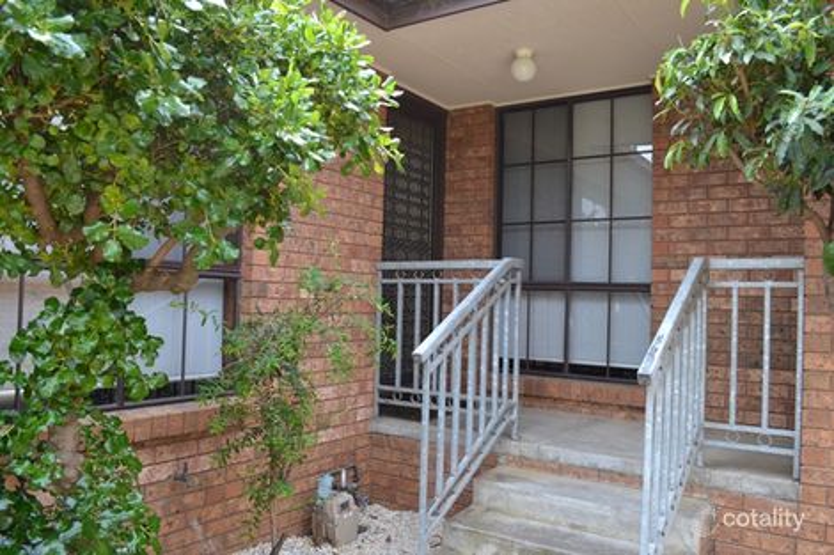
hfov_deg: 67.4
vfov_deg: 47.9
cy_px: 278
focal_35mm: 27
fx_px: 625
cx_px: 417
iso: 320
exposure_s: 1/125
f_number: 5.6
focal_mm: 18
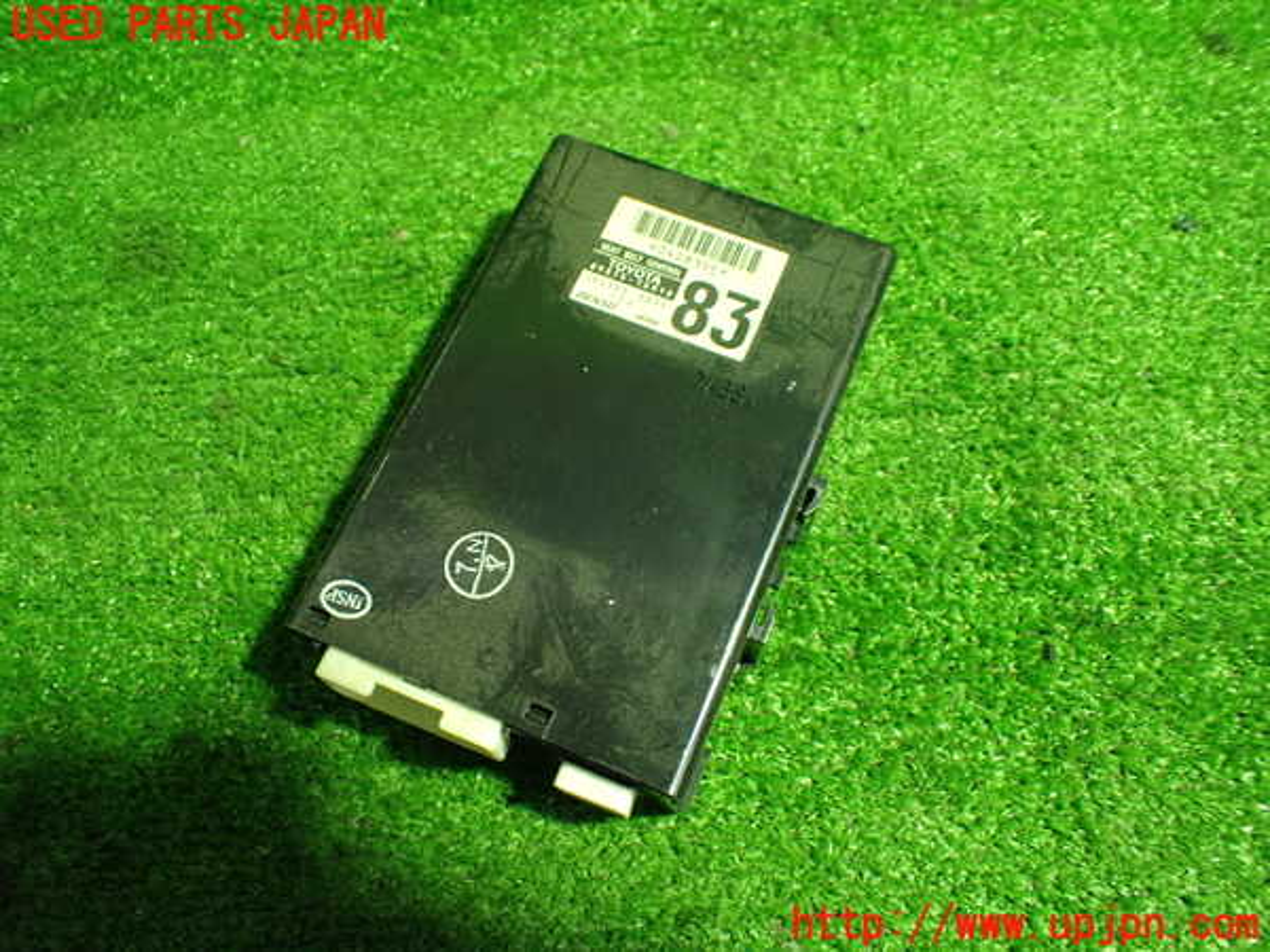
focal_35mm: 30
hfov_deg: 60.0
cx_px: 635
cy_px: 476
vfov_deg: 46.8
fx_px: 1101
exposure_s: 1/60
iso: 800
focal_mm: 5.4
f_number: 2.3
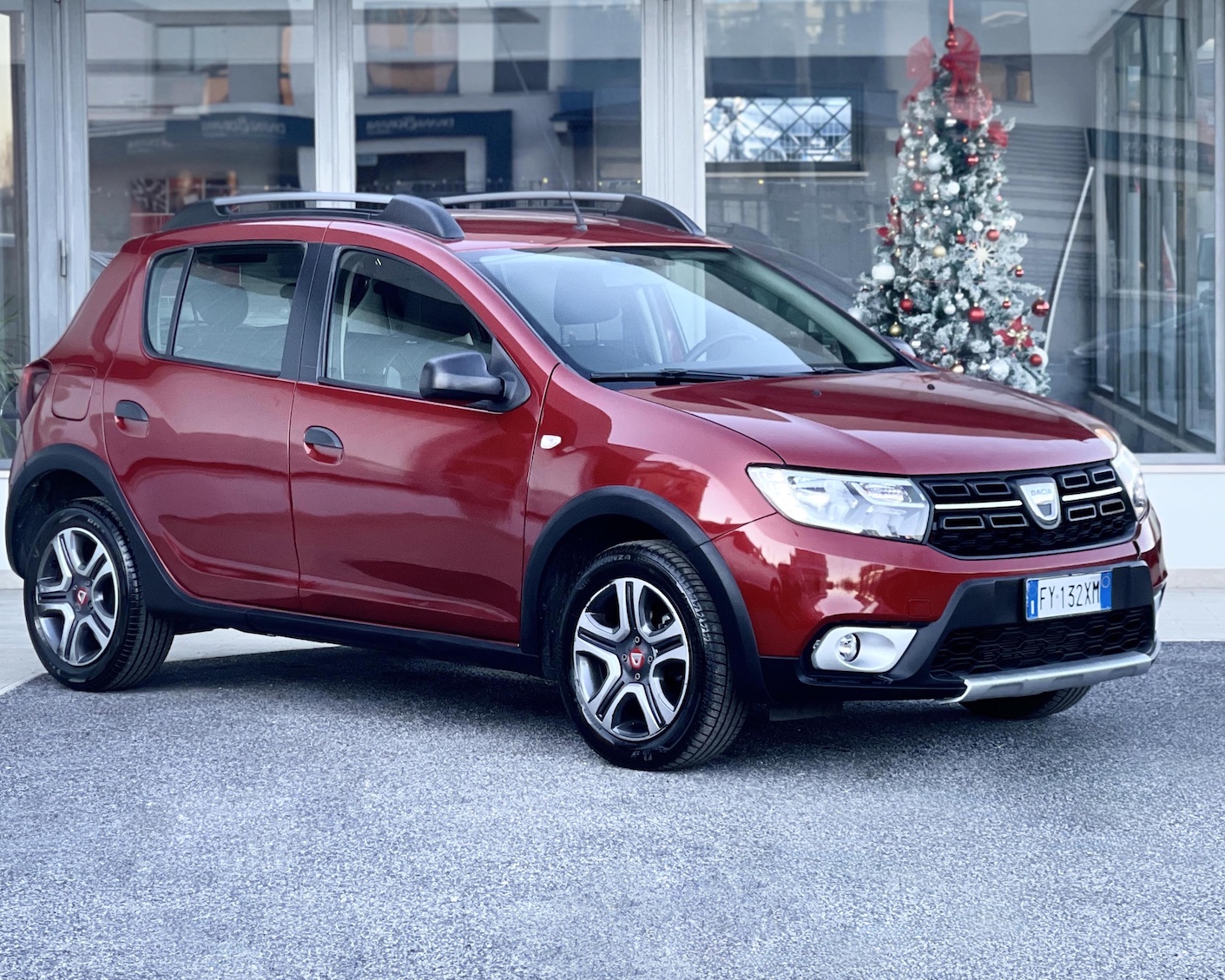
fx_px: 2502
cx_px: 589
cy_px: 485
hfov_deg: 27.5
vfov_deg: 22.2
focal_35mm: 69
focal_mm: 7.5
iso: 80
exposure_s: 1/121
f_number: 2.2
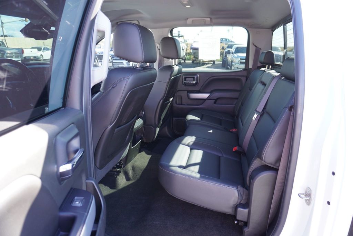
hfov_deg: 73.7
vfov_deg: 53.2
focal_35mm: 24
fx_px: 235
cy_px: 118
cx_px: 176
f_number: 4
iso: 250
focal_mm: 16
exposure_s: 1/60
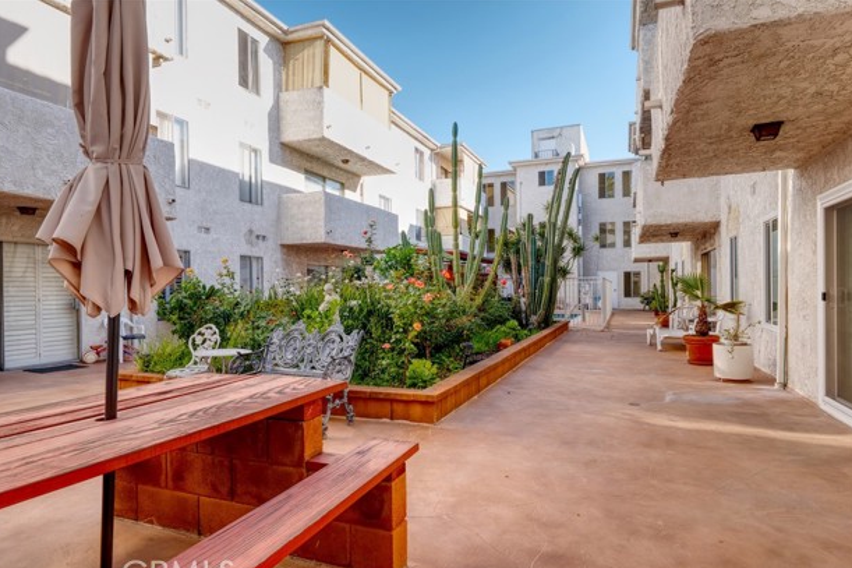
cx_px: 411
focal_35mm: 22
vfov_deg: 57.2
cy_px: 296
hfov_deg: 78.6
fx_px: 520
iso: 200
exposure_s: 1/50
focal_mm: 21
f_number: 13
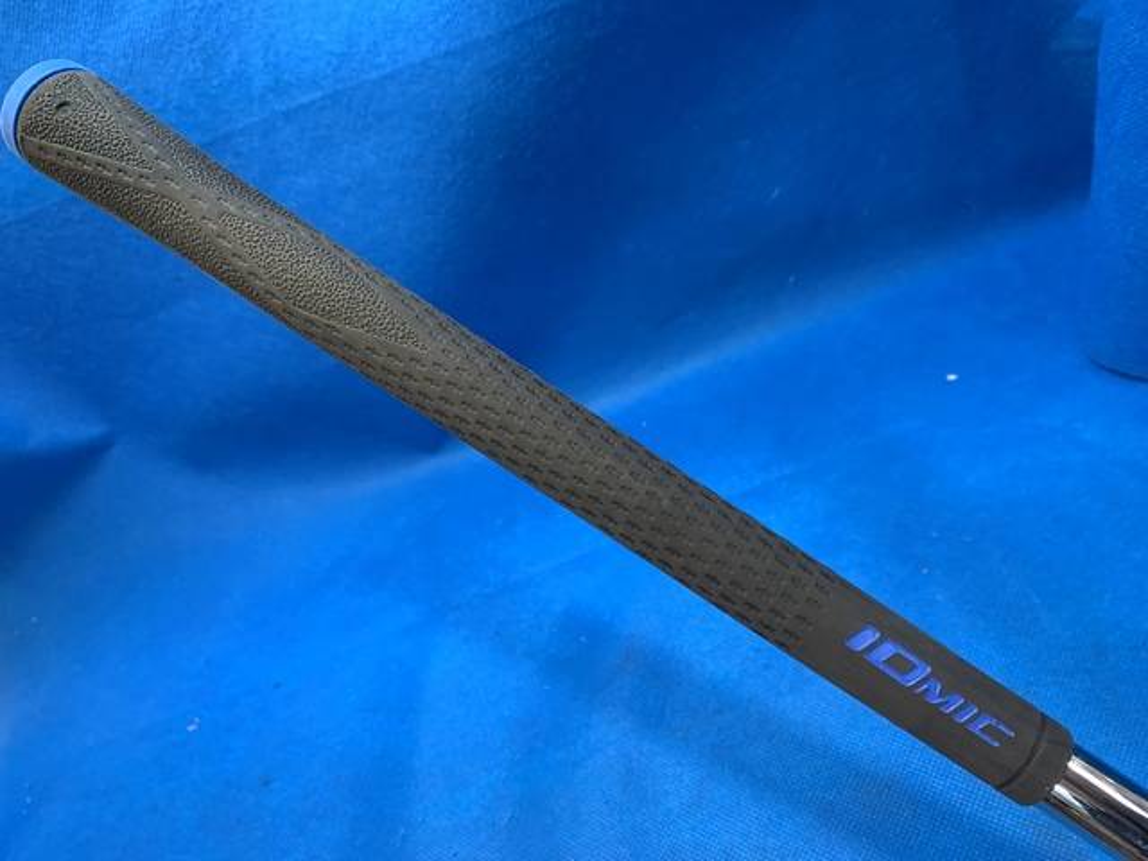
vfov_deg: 53.1
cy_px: 430
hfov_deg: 67.3
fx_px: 862
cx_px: 574
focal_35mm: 26
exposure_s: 1/60
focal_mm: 4.25
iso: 100
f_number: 1.8
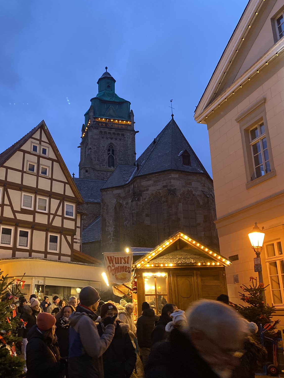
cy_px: 188
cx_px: 82
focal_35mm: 35
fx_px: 383
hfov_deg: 39.9
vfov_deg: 52.6
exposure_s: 1/25
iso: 500
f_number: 1.8
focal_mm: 4.25
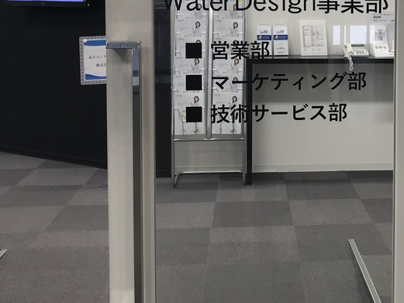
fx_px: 642
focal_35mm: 55
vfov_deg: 25.9
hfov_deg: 34.1
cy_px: 42
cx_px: 311
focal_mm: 3.99
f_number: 1.8
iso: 25
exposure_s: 1/40
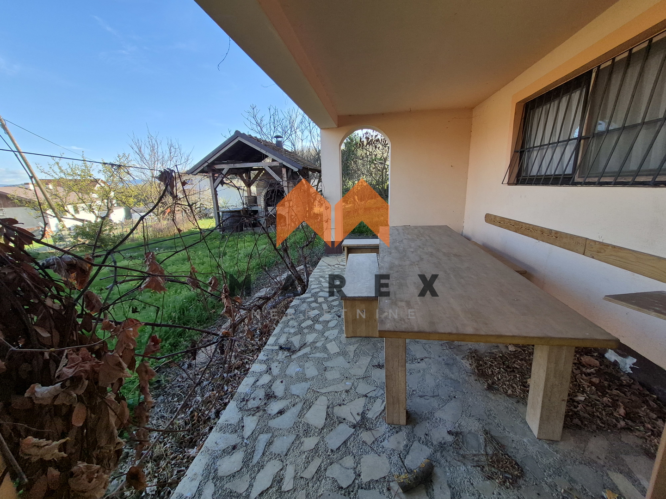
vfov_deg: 89.9
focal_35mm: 13
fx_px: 250
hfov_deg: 106.2
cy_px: 250
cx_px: 333
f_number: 2.2
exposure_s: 1/542
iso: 50
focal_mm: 1.74
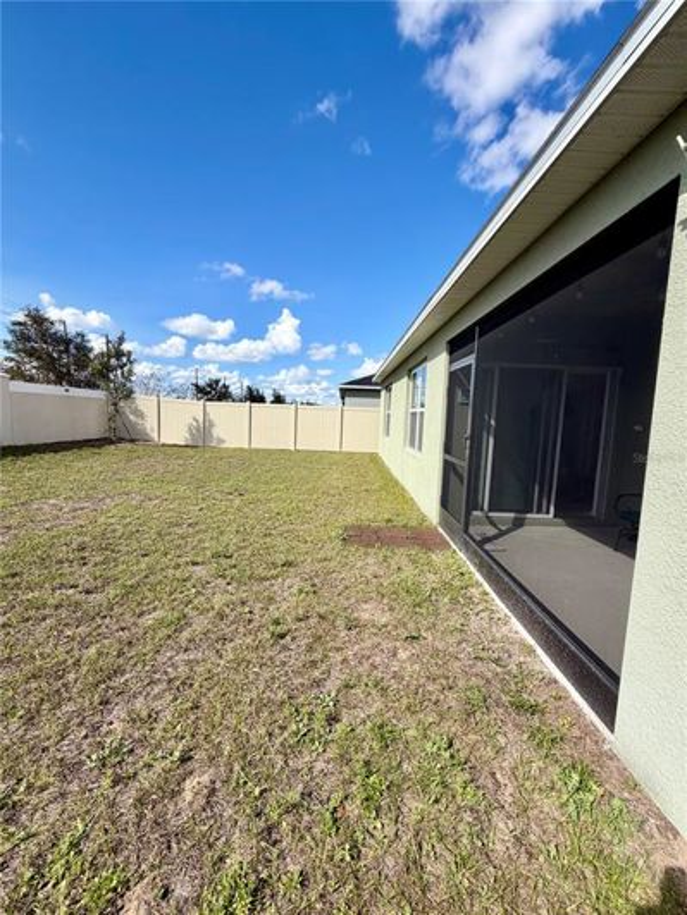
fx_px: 370
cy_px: 458
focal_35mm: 14
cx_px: 344
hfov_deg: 85.7
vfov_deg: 102.1
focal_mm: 2.22
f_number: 2.2
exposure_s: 1/770
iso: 25
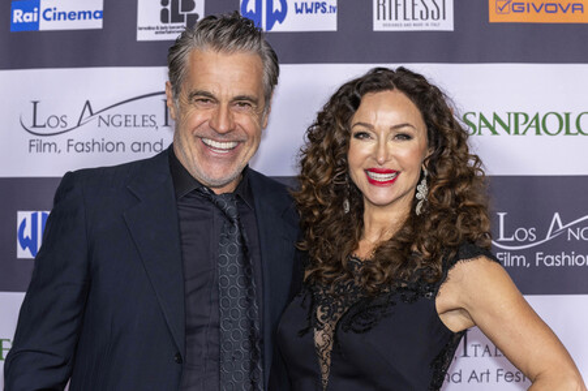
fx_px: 1142
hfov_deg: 28.9
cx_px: 294
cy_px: 196
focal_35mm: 70
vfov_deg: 19.4
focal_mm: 70
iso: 800
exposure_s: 1/200
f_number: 5.6
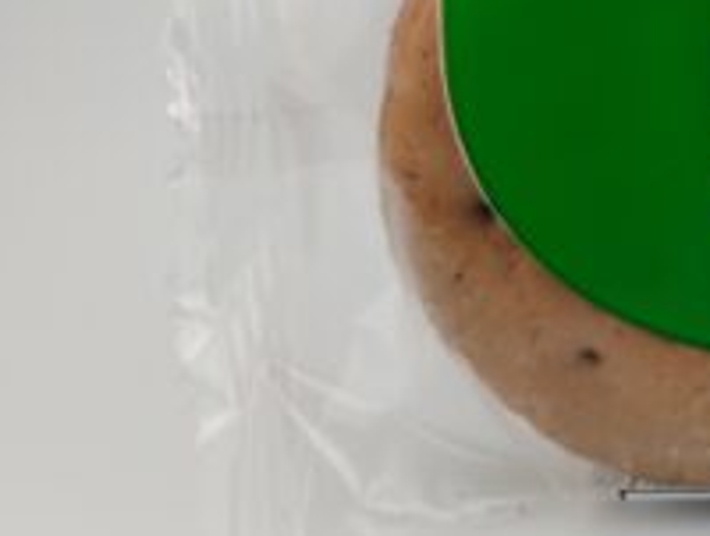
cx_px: 1033
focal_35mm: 84
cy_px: 82
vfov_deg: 17.4
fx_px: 1727
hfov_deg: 20.3
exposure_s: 1/214
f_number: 1.8
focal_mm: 4.26
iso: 100
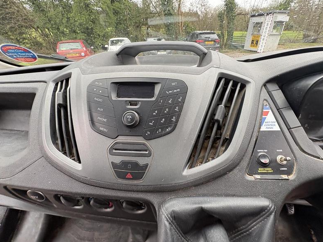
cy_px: 126
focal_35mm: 16
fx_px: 149
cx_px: 176
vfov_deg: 78.1
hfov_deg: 94.2
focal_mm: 2.22
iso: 160
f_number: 2.2
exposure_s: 1/99
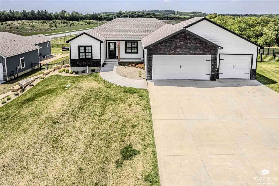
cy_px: 93
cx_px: 140
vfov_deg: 57.2
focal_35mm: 22
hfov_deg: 78.6
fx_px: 170
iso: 100
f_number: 2.8
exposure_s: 1/3000
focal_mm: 8.38
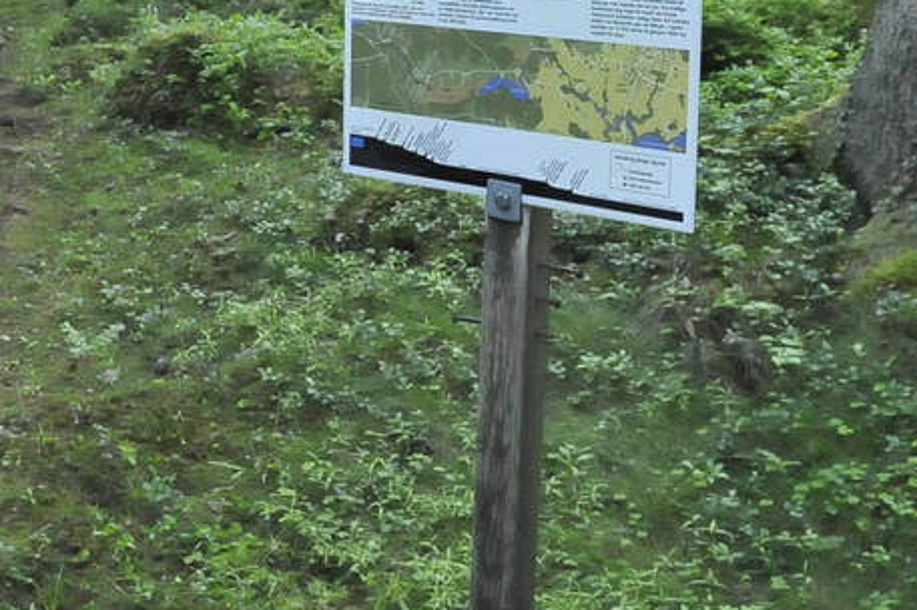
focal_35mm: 63
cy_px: 4
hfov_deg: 30.3
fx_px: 1604
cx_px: 64
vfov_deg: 20.8
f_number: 8
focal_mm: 20
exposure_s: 1/40
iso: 3200
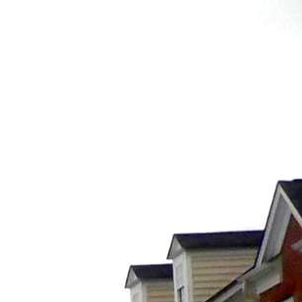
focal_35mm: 176
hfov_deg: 8.9
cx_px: -459
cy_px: 644
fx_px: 1737
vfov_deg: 9.2
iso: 125
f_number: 3.3
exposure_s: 1/2000
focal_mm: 4.1
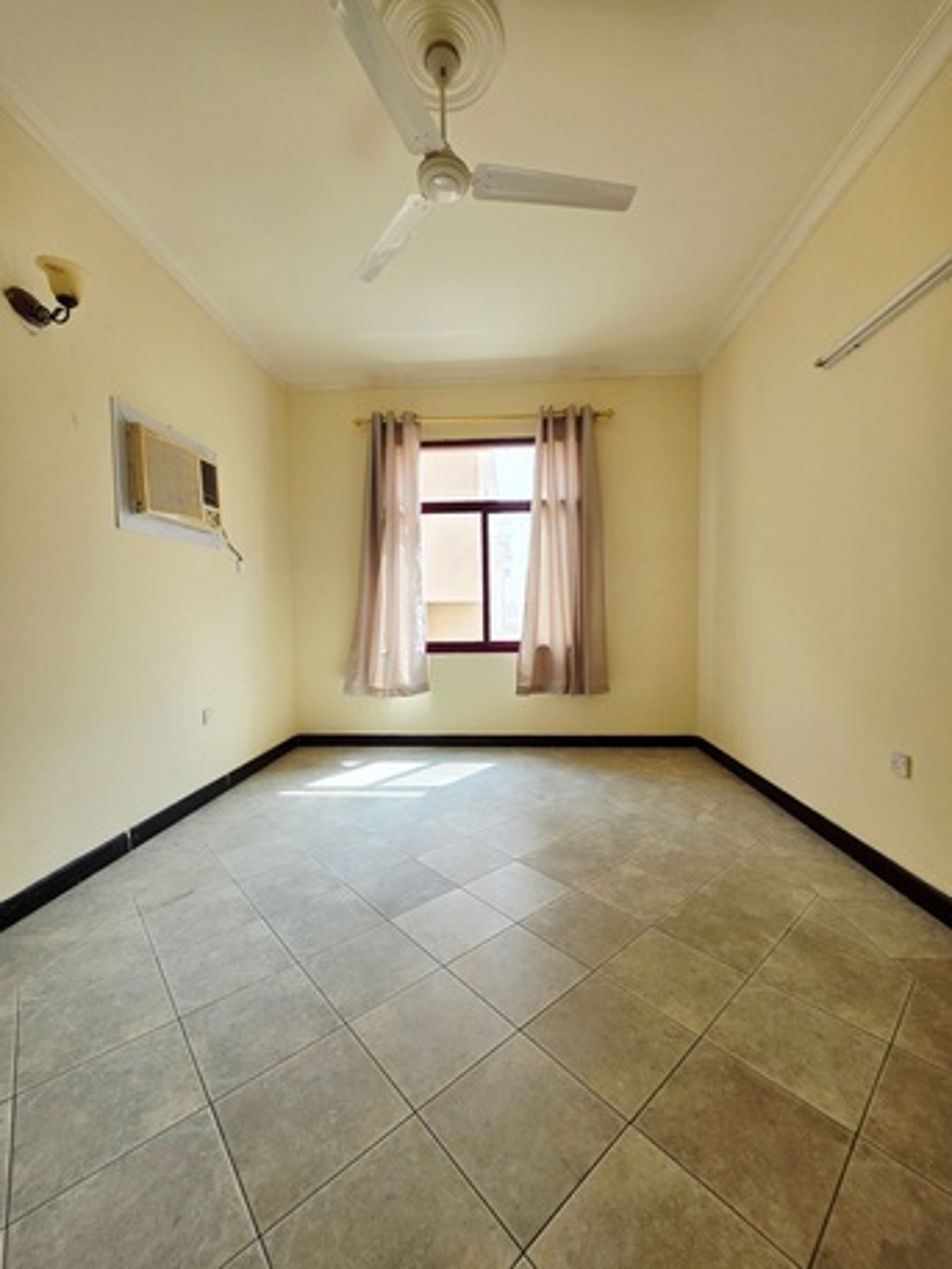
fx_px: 476
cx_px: 476
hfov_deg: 89.9
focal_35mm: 13
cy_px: 634
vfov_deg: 106.2
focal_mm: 2.2
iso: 50
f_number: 1.9
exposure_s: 1/101
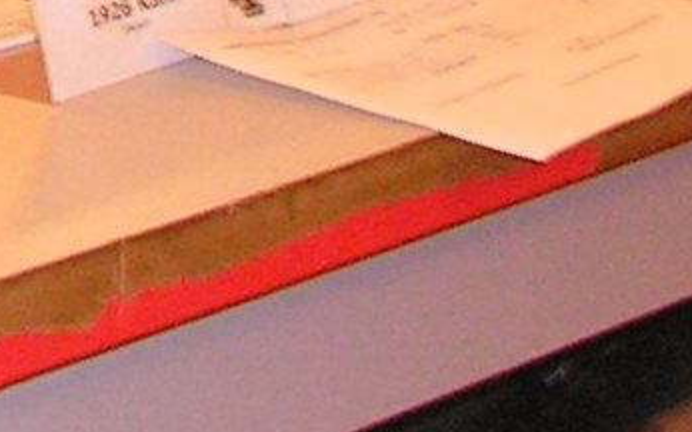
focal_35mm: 232
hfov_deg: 8.7
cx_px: -588
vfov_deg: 5.5
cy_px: -496
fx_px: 4374
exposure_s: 1/40
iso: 200
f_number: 3.2
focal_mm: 6.2
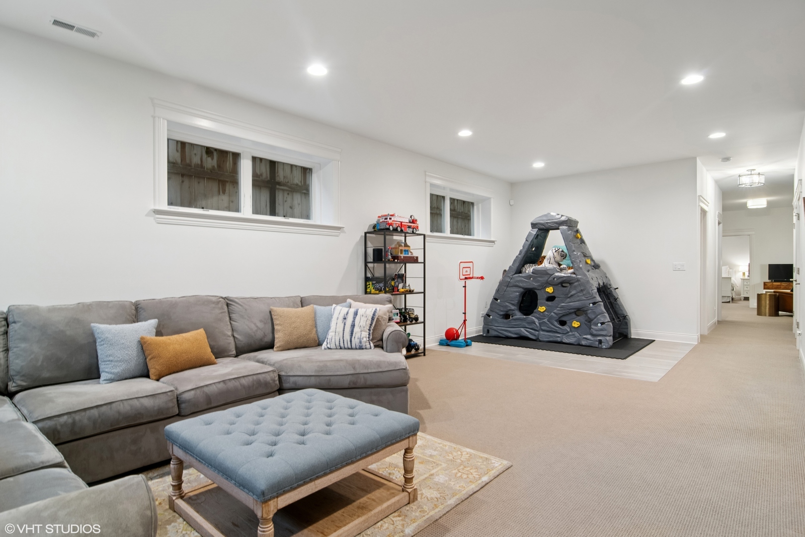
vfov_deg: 67.4
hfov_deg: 90.0
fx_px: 402
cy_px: 268
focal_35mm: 18
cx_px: 402
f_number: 8
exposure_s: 1/2.5
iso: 200
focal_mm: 12
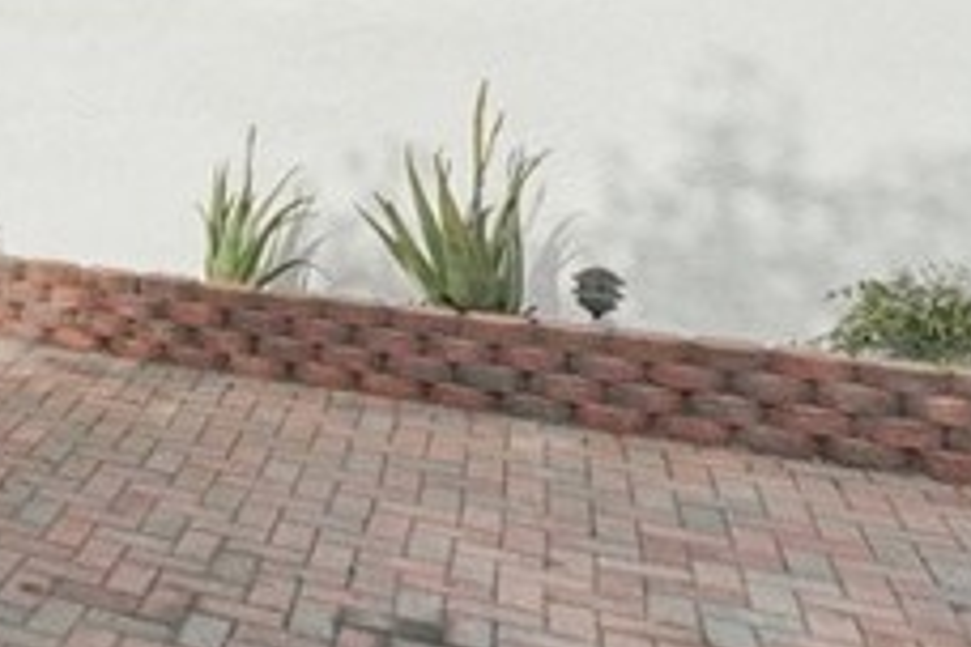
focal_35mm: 54
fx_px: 1456
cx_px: -477
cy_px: -64
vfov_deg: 23.5
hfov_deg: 26.7
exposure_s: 1/250
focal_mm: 12
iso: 100
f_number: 9
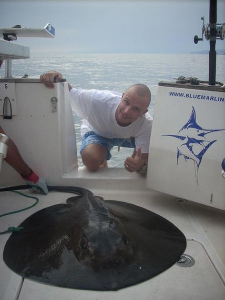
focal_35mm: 37
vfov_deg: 50.2
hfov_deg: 38.6
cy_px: 150
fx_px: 321
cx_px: 112
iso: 64
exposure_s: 1/420
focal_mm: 6.2
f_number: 2.8
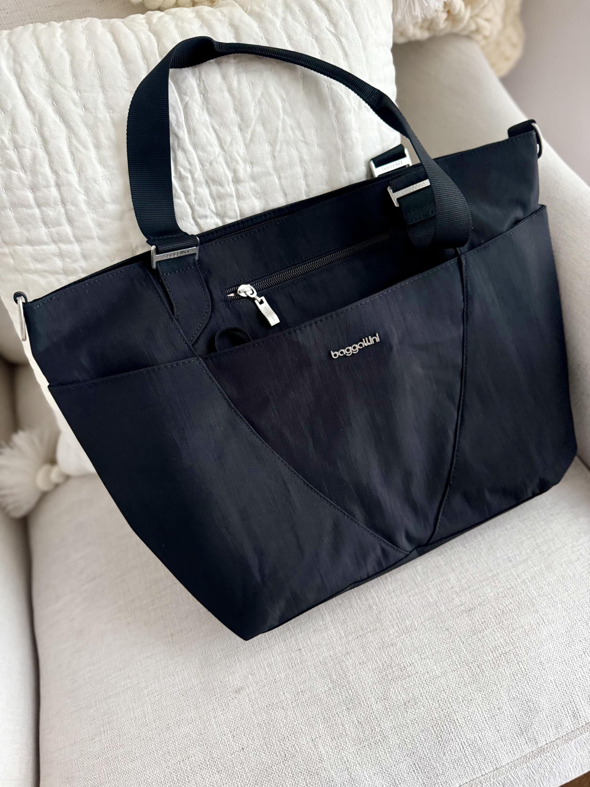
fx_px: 545
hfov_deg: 56.8
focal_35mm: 24
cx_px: 295
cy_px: 394
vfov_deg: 71.6
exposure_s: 1/60
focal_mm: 6.76
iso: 640
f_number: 1.78
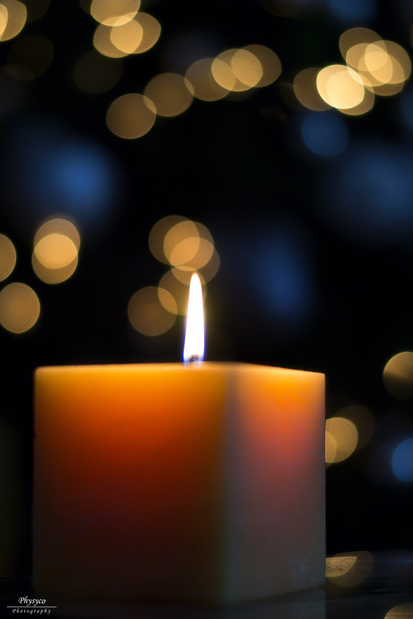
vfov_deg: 27.0
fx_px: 1291
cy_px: 310
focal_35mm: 75
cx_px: 206
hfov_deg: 18.2
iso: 100
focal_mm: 50
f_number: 1.8
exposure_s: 1/20
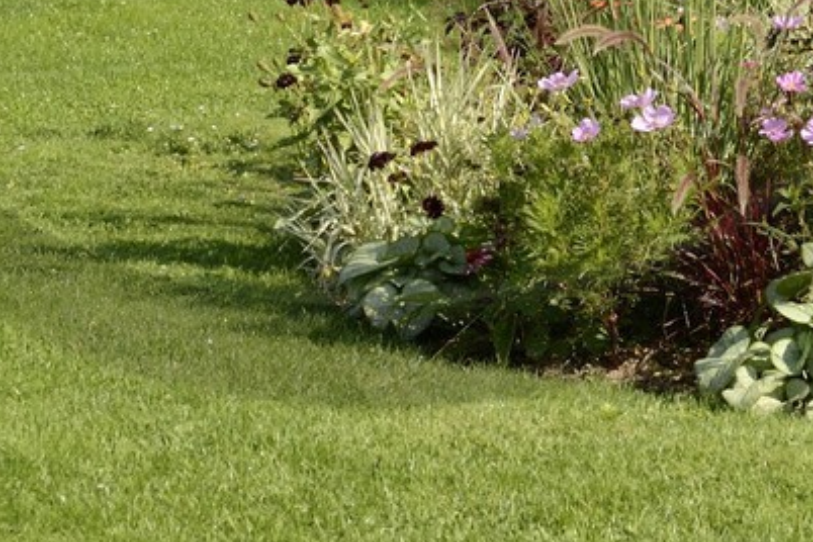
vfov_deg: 6.7
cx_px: 374
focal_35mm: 199
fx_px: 4494
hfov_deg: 10.3
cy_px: -437
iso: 200
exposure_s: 1/160
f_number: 11
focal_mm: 50
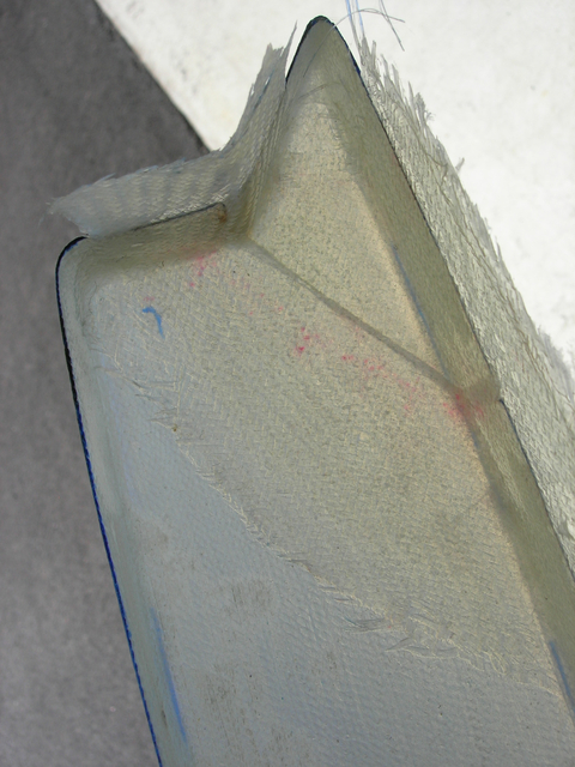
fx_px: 842
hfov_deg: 37.7
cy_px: 384
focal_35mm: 38
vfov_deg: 49.0
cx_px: 288
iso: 64
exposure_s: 1/463
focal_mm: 7.8
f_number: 4.8
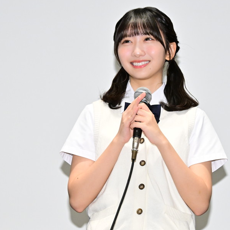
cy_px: 125
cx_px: 146
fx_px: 1120
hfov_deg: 11.7
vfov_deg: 11.7
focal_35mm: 149
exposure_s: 1/200
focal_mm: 70
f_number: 6
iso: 3200
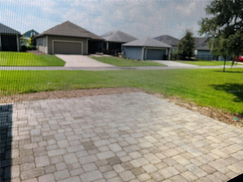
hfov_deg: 67.3
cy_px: 91
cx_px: 122
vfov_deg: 53.1
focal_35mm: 26
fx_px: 183
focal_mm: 5.7
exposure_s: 1/3704
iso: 50
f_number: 1.5
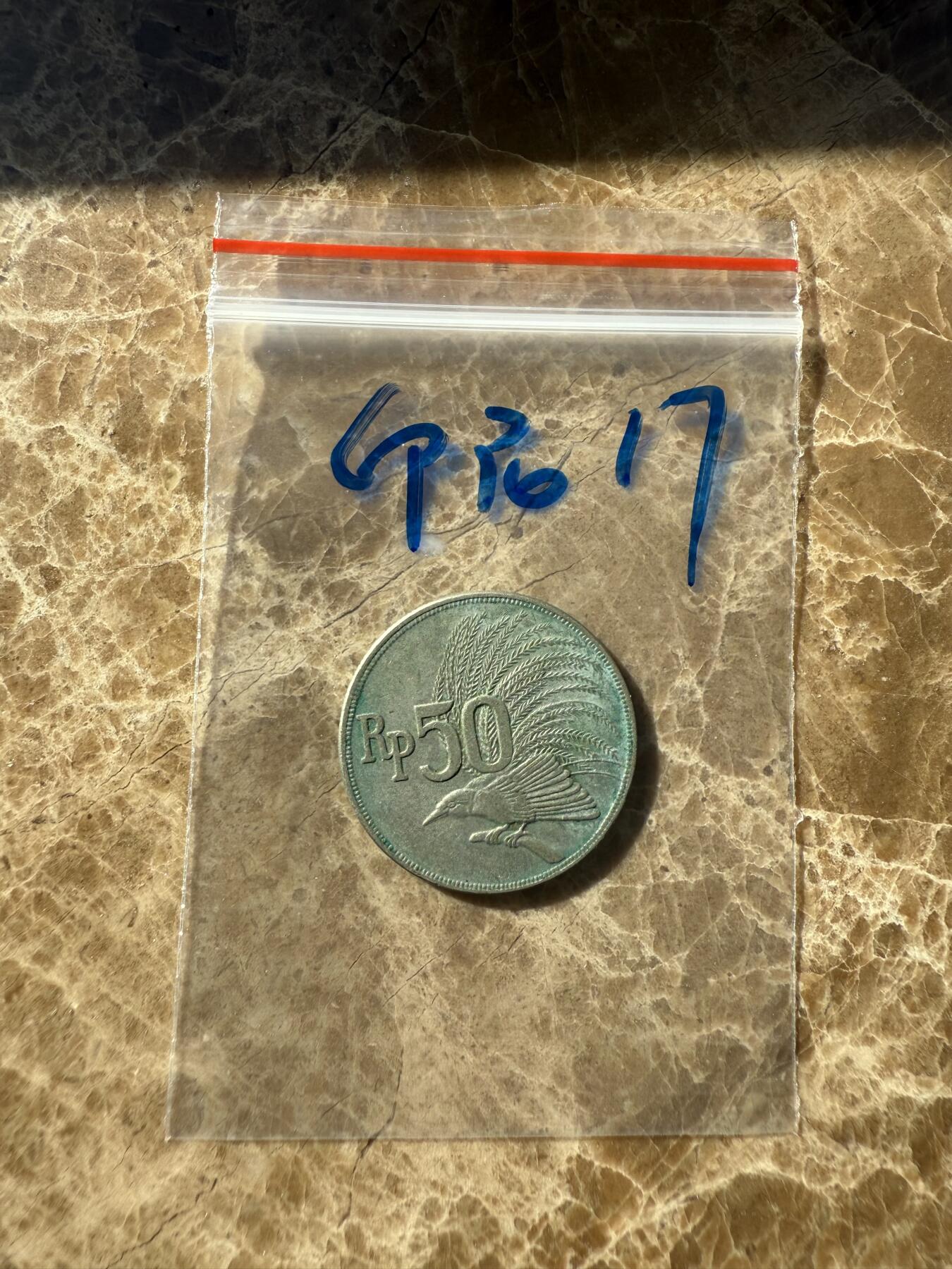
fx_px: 880
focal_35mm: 24
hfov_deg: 56.8
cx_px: 476
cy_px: 634
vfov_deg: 71.6
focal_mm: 2.22
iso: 40
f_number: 2.2
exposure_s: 1/940
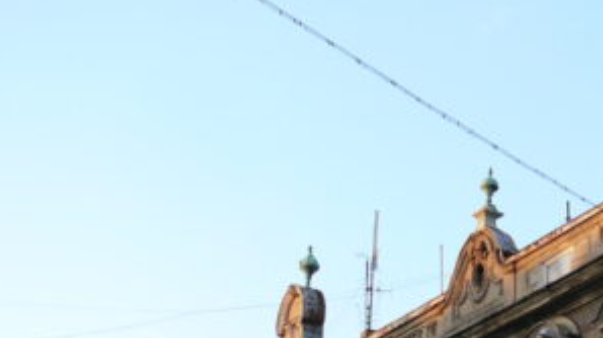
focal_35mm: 104
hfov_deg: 19.4
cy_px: 488
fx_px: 1661
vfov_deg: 11.2
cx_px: 714
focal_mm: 7.8
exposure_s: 1/100
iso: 100
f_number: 3.2
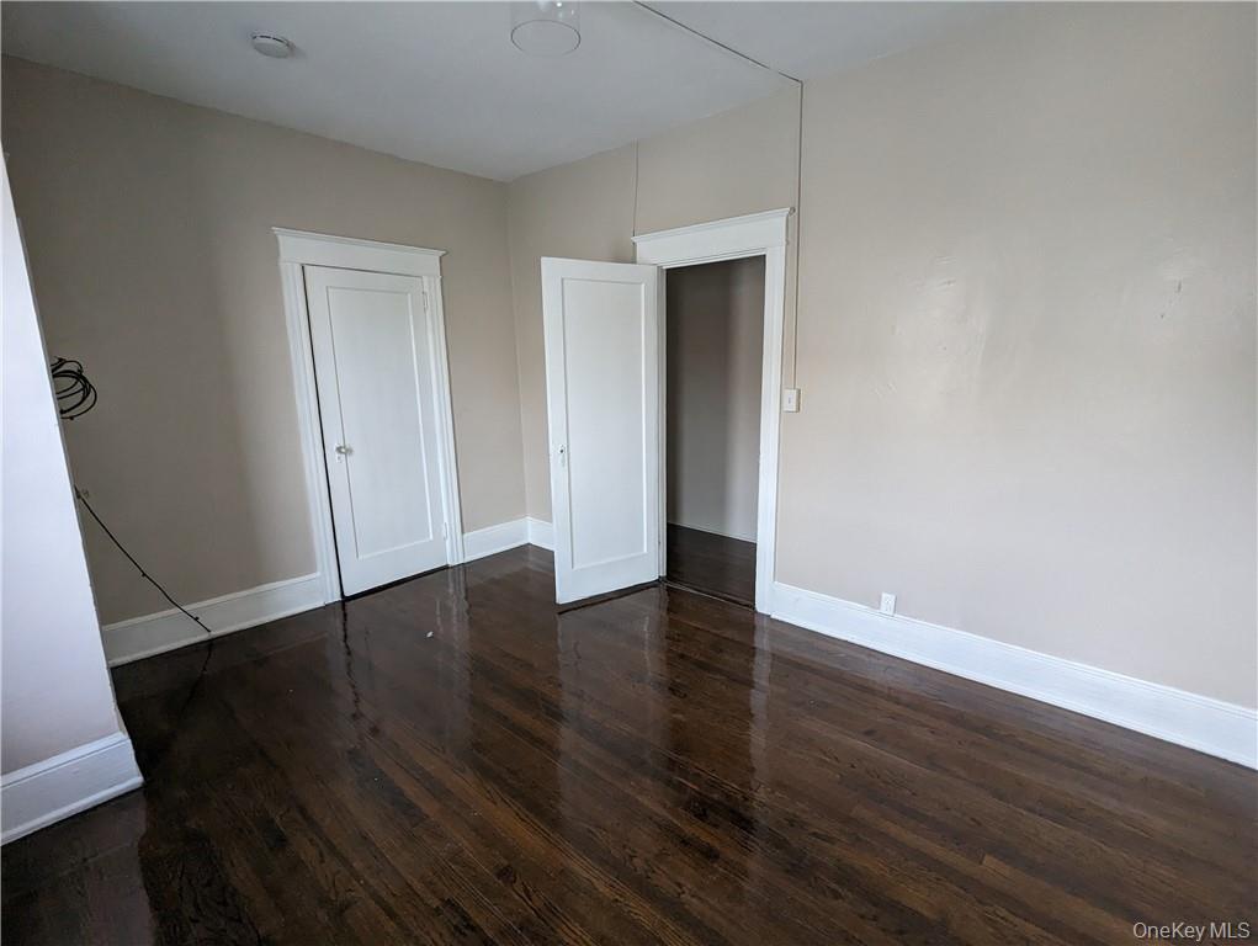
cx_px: 629
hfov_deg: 94.4
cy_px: 473
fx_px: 582
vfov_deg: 78.2
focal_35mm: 16
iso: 204
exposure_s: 1/99.4
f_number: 2.2
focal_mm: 2.35
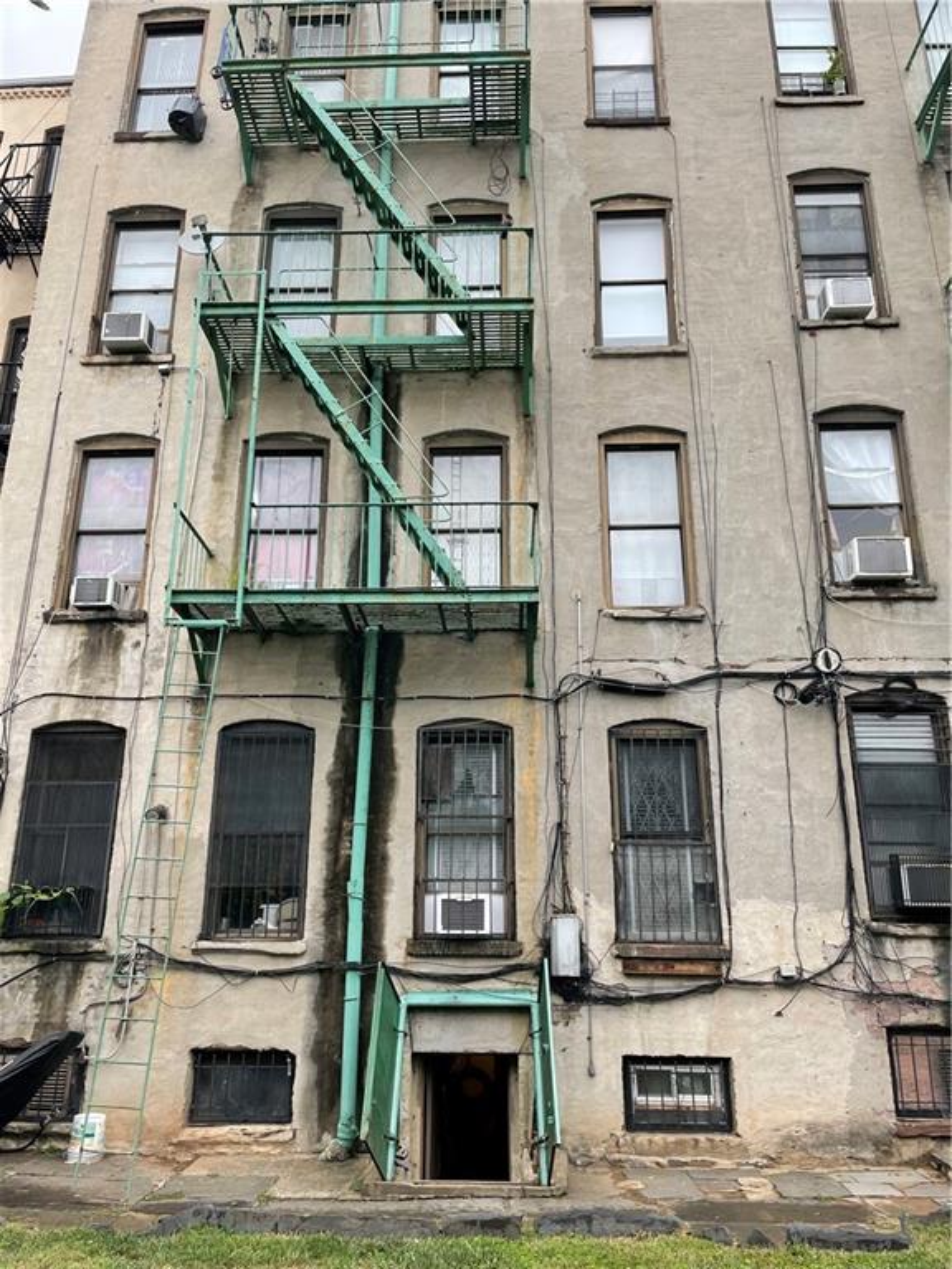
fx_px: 953
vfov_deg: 67.3
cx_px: 476
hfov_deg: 53.1
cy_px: 634
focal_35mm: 26
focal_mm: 4.2
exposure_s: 1/326
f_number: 1.6
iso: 32
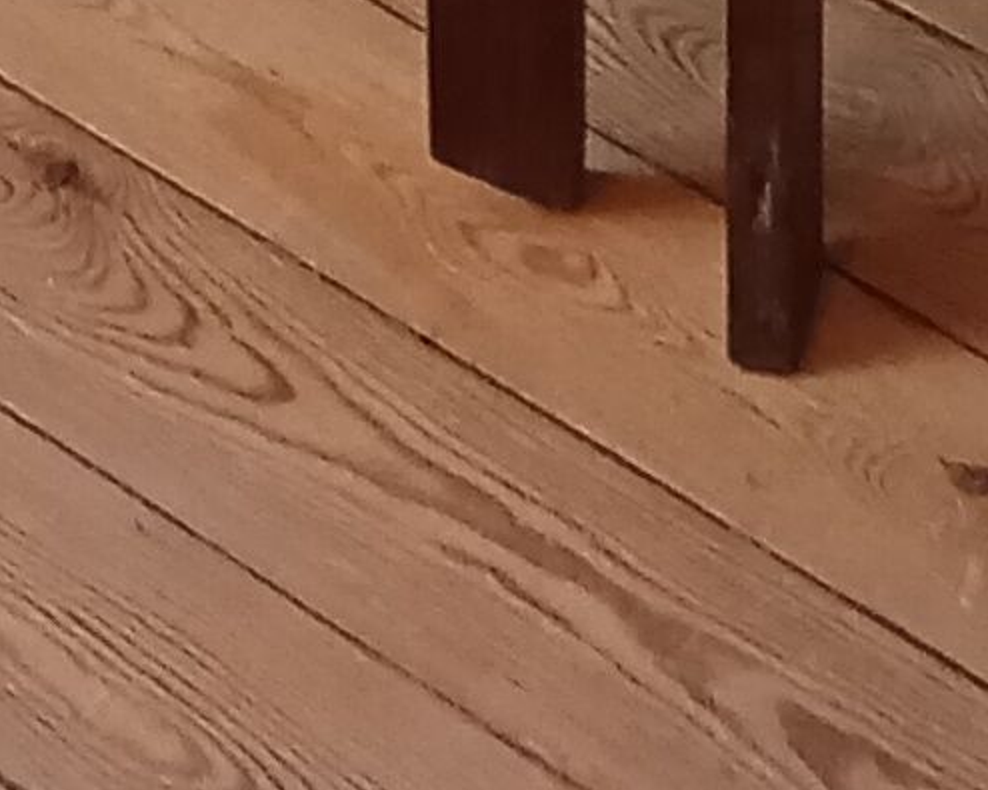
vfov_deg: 6.4
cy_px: -1130
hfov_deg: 8.3
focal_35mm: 230
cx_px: 1374
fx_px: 6724
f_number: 2.2
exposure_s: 1/33.3
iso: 301
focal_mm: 3.46
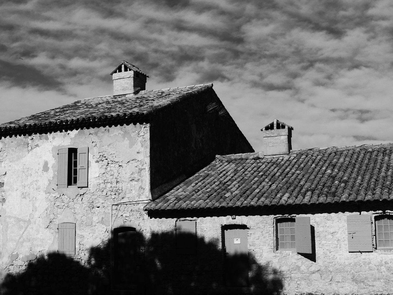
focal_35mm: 50
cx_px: 196
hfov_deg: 38.2
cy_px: 148
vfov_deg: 29.1
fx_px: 568
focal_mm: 8.9
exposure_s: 1/1250
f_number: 5.1
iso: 100
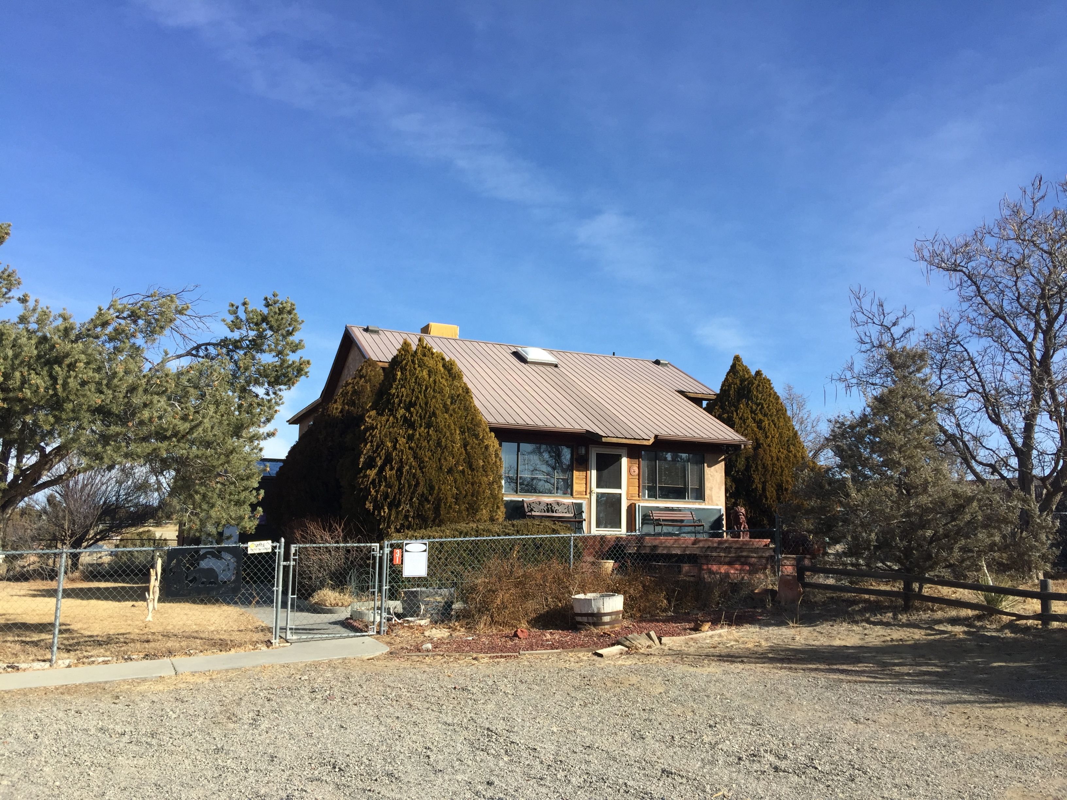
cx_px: 534
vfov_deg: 48.2
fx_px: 894
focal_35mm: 29
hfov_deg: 61.7
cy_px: 400
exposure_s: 1/1319
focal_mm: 4.15
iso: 32
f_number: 2.2
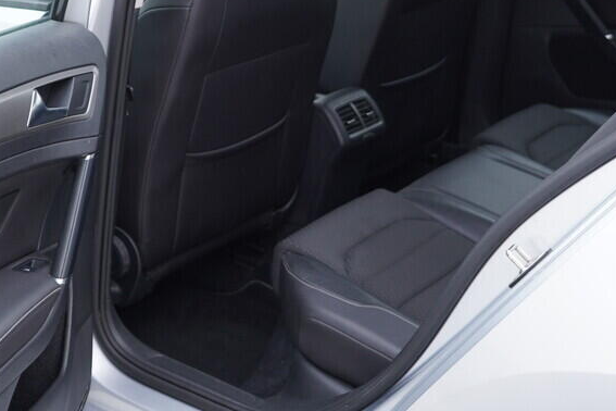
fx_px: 1112
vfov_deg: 20.8
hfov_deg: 30.7
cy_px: 121
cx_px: 203
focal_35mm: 65
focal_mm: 24
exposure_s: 1/40
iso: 125
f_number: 2.8
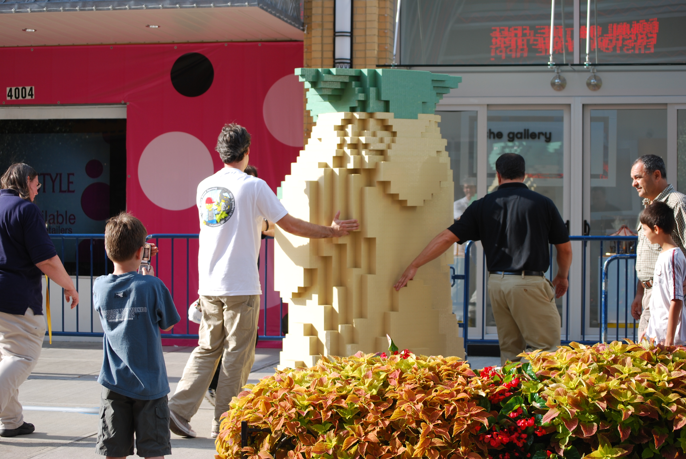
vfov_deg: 16.6
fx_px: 1574
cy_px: 230
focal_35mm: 82
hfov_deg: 24.6
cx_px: 343
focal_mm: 55
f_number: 6.3
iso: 100
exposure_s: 1/160
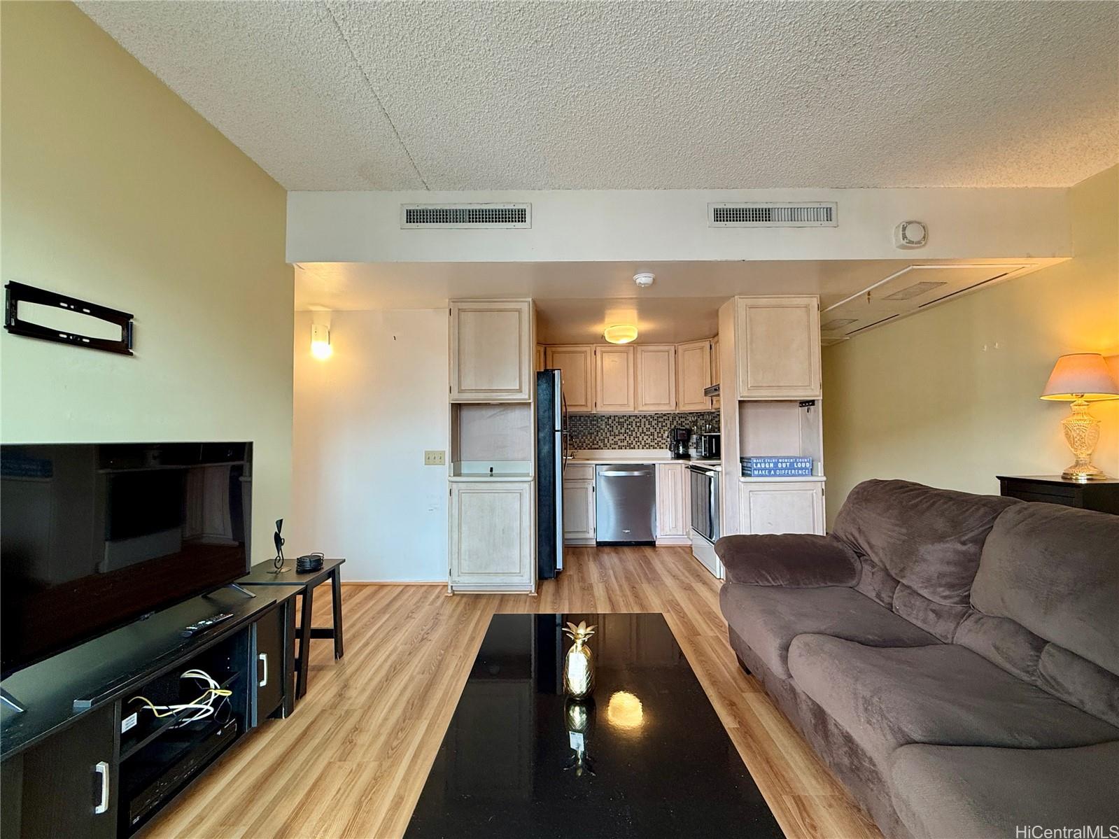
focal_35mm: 14
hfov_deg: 102.1
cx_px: 560
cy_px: 420
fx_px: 453
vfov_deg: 85.7
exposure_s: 1/120
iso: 160
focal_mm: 2.22
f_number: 2.2
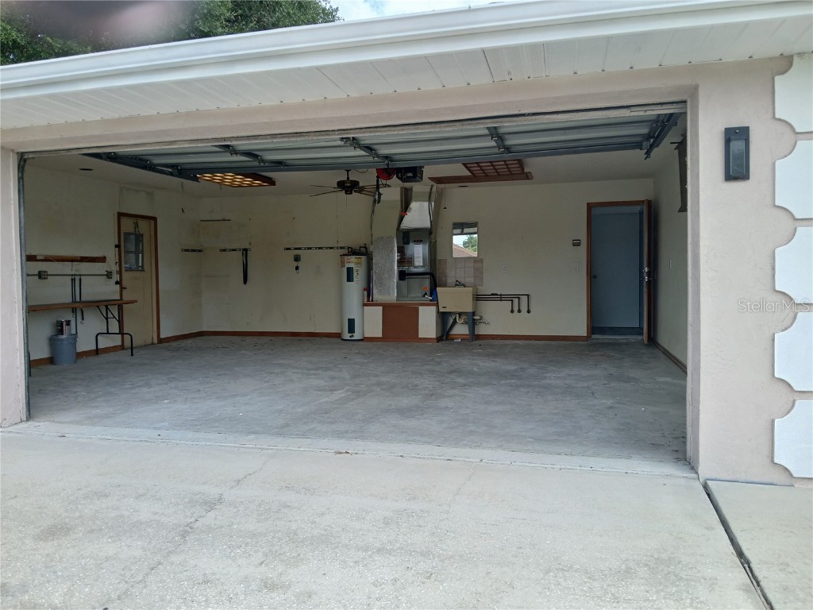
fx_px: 611
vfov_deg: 53.1
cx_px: 406
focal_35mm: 26
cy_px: 305
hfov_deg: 67.3
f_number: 1.8
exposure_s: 1/215
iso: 20
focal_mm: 3.98
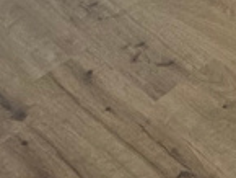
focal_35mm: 99
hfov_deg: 15.0
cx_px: 508
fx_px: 676
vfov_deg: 11.6
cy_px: -279
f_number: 2.2
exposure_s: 1/120
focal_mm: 2.22
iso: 200
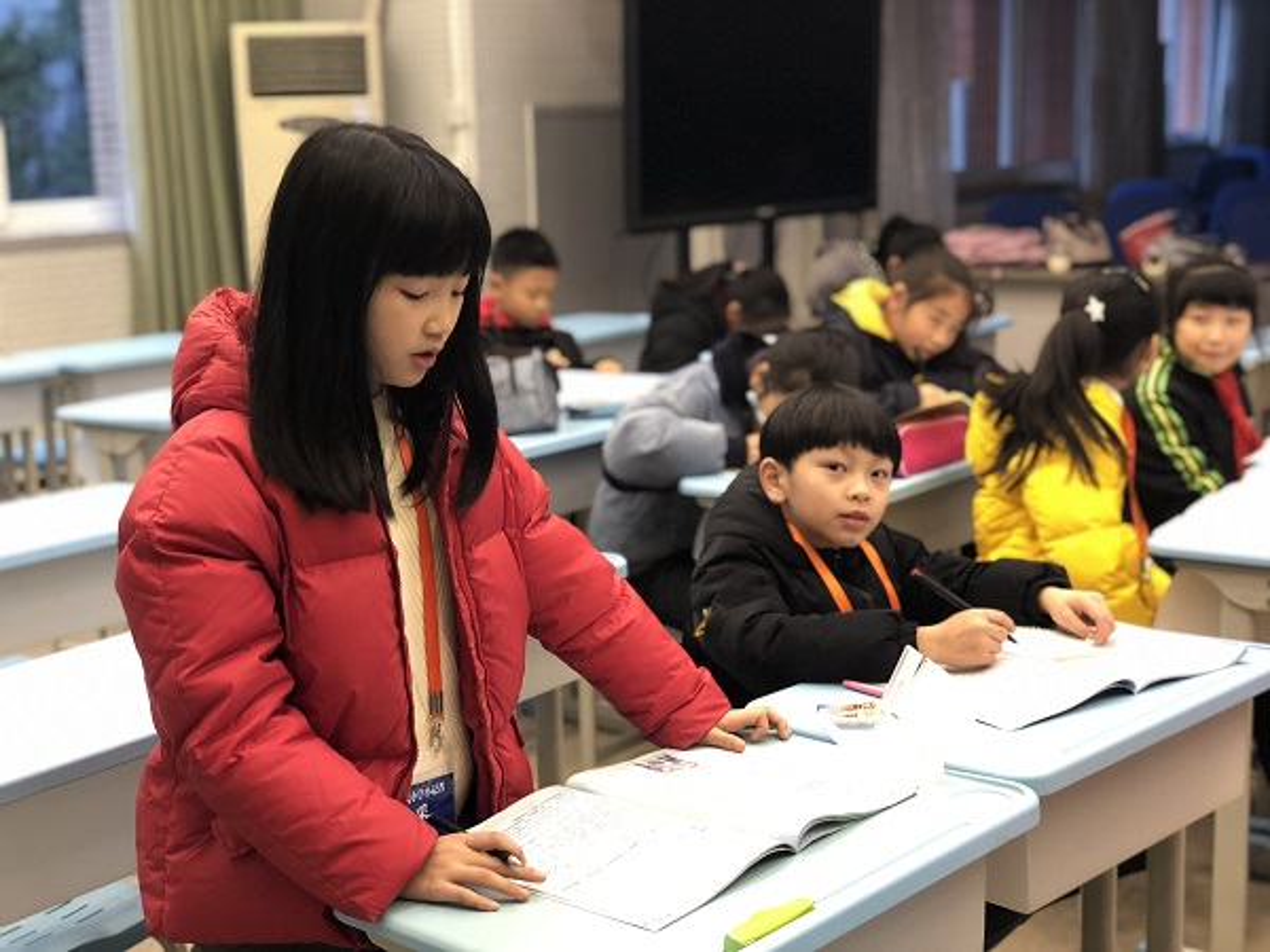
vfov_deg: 28.0
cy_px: 476
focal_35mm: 52
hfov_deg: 36.8
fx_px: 1908
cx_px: 635
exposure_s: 1/33
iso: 125
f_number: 2.4
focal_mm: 6
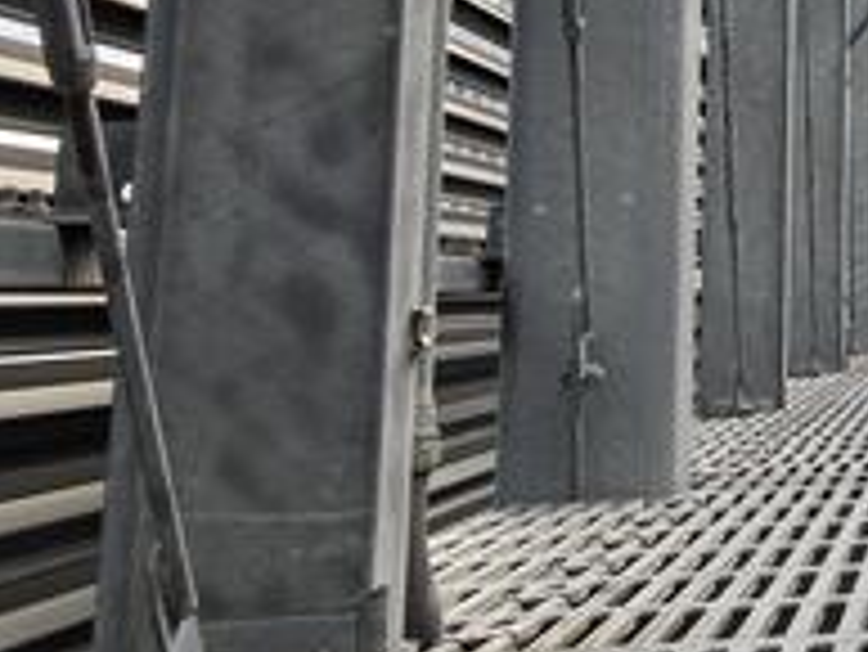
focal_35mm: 87
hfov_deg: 19.8
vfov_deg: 16.0
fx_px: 2183
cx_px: 1259
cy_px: -238
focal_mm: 3.99
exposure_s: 1/195
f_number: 1.8
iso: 20
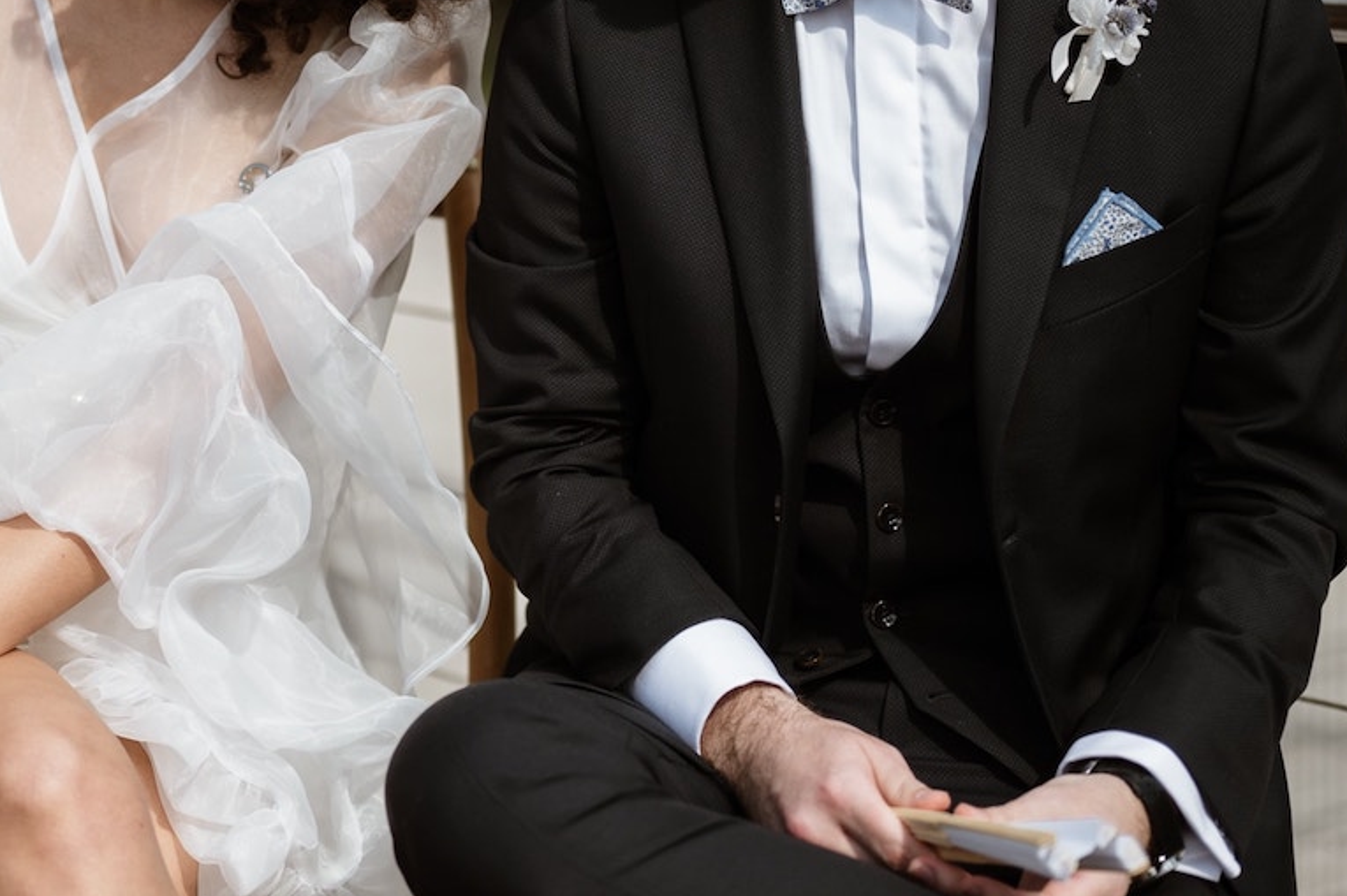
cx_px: 320
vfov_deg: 13.9
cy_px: 169
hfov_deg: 20.6
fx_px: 3664
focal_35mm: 98
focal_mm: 50
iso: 100
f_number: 1.8
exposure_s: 1/3200
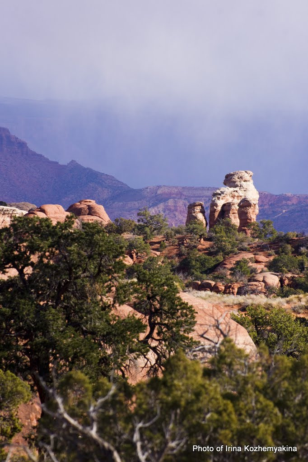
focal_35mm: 315
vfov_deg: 6.5
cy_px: 231
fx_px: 4045
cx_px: 154
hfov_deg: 4.4
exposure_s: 1/320
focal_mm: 210
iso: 200
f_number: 8
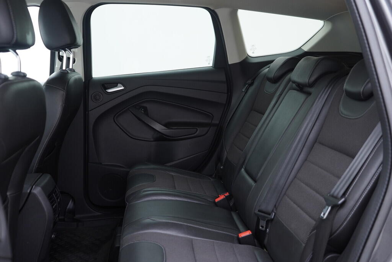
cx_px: 196
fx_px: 392
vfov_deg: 36.9
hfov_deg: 53.1
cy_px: 131
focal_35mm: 36
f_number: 2.8
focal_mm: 24
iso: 320
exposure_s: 1/40
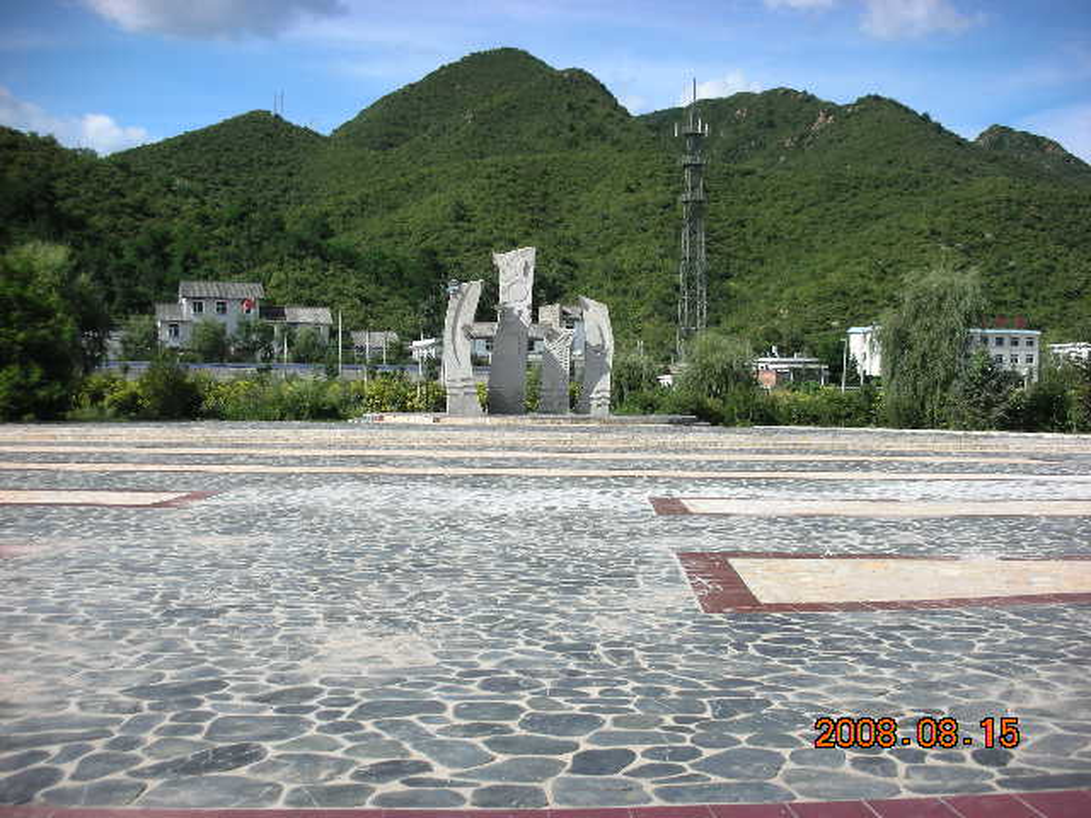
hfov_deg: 41.2
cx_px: 546
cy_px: 409
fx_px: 1450
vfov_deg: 31.5
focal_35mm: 46
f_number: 3.5
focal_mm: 7.7
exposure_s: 1/455
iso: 50
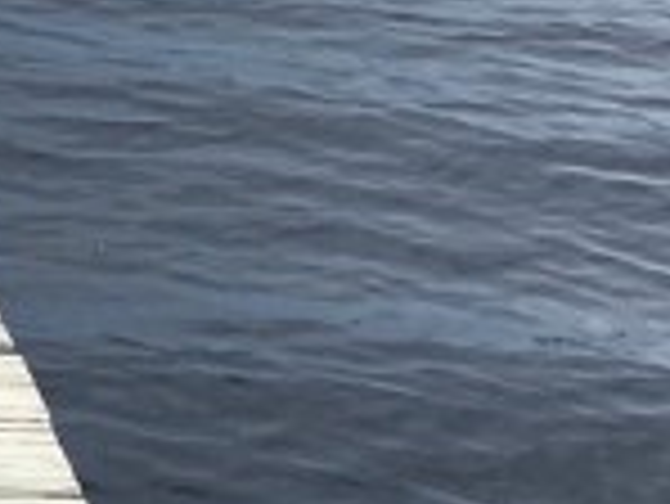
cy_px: -958
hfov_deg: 10.3
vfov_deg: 7.4
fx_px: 3467
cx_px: -612
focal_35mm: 179
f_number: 1.8
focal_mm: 4.25
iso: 32
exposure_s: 1/3610
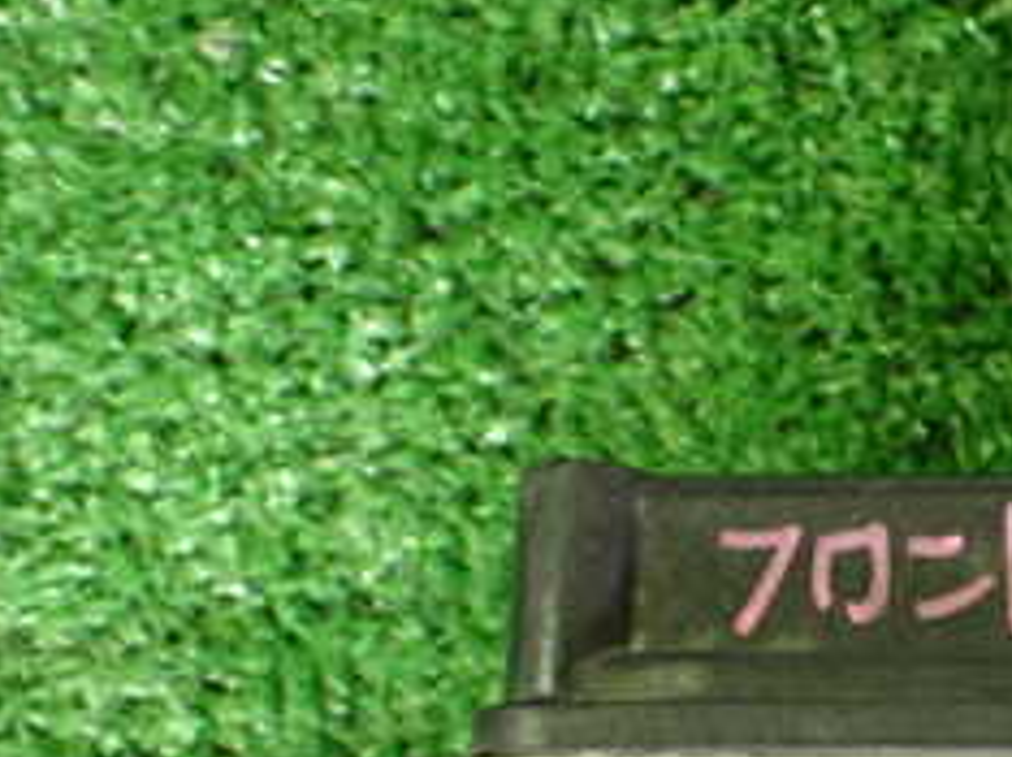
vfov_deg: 18.8
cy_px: 679
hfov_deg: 23.6
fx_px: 2249
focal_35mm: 77
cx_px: 1146
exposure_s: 1/40
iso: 800
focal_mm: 5.4
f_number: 2.3
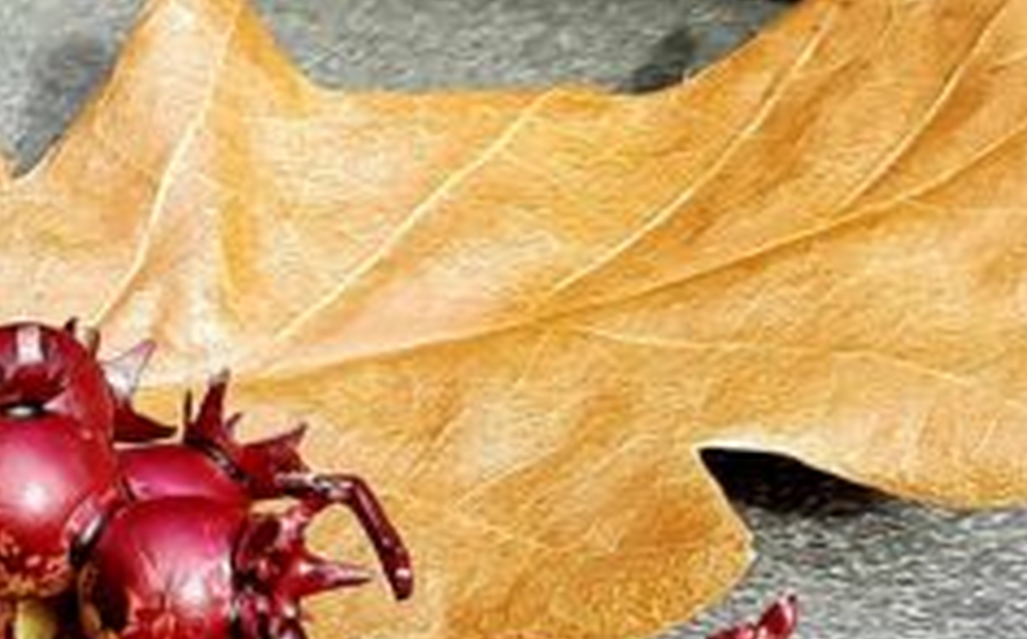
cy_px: 622
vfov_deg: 11.3
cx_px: -492
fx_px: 3216
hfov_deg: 16.6
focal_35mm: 115
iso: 32
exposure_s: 1/169
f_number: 2
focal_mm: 4.6
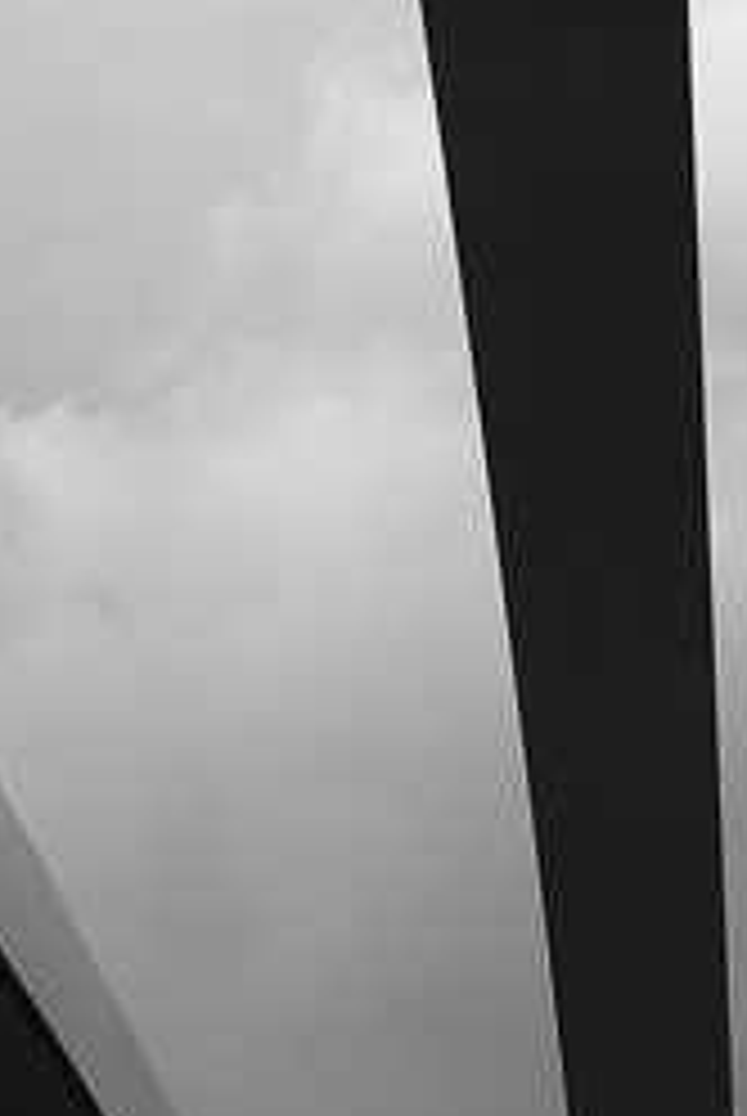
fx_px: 3073
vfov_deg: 19.7
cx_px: 351
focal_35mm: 99
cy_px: -99
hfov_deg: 13.9
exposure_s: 1/150
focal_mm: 27
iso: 200
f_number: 4.5
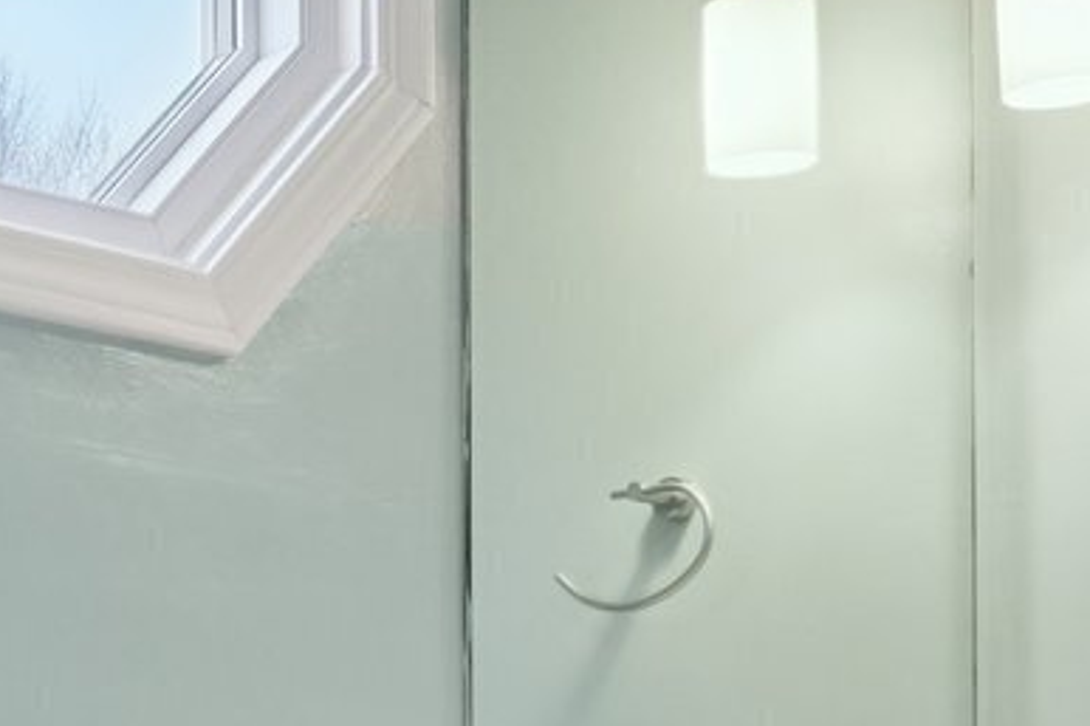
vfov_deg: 15.5
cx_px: 31
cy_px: 852
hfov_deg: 23.1
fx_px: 2572
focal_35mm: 85
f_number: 8
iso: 1250
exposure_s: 1/30
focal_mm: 16
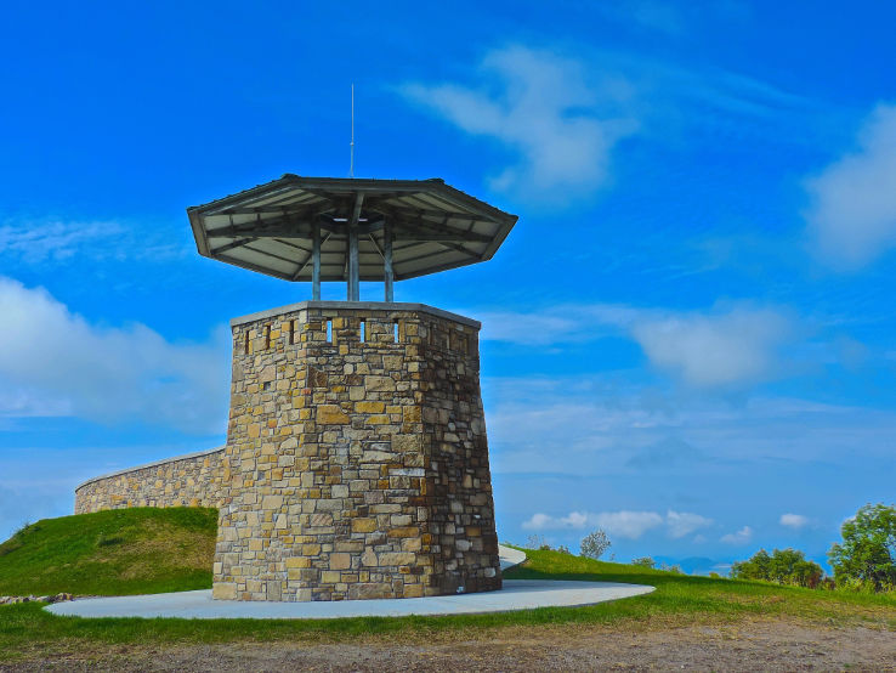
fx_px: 906
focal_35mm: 35
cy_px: 336
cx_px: 448
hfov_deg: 52.6
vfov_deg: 40.7
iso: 80
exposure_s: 1/1000
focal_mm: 6.2
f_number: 3.3
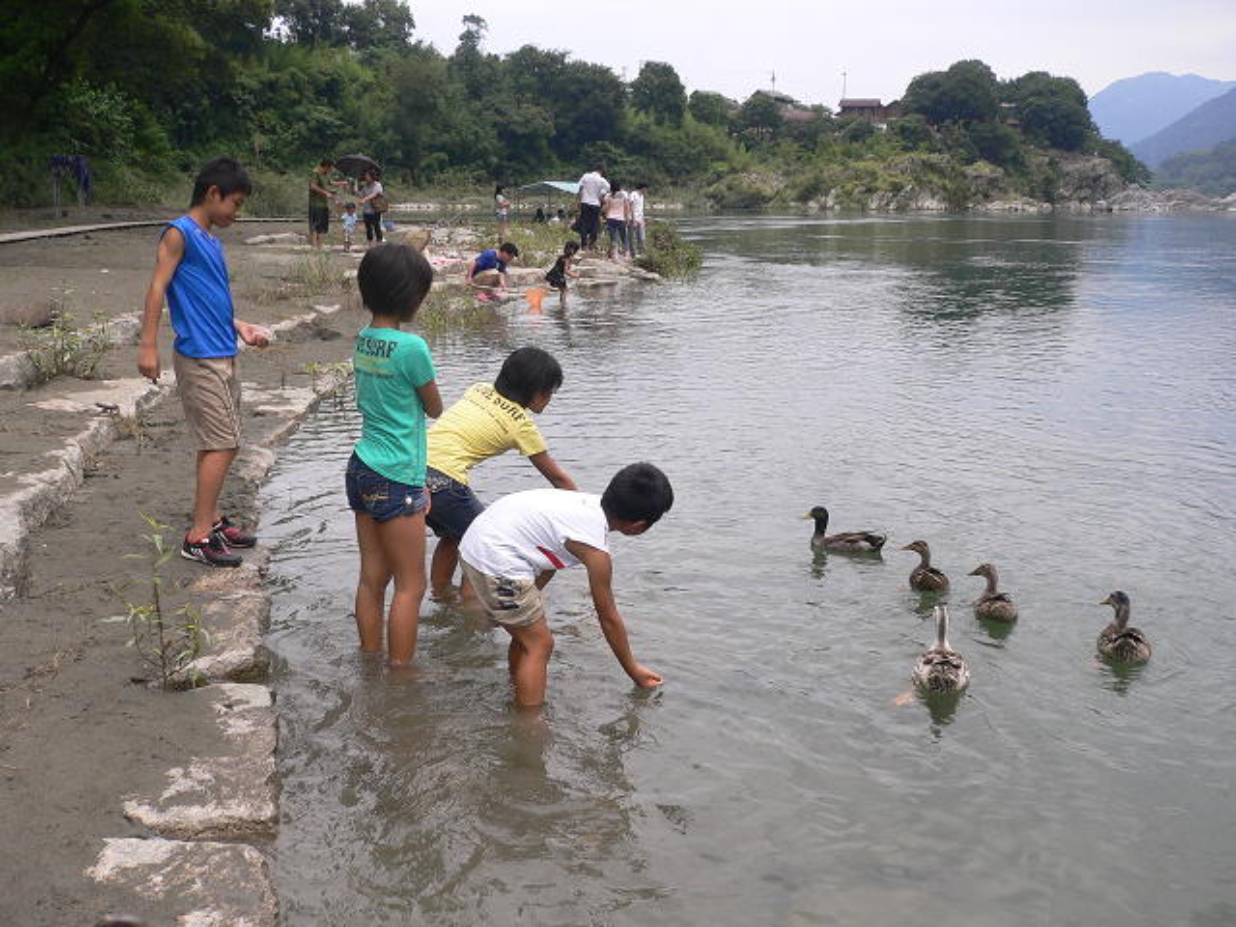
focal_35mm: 35
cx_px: 618
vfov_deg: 40.7
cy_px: 464
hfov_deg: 52.6
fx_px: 1250
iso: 80
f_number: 5.6
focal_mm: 5.8
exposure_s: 1/200
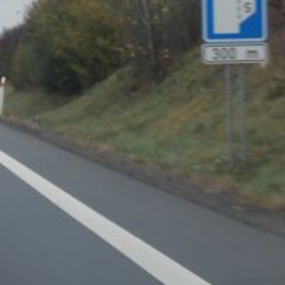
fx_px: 1835
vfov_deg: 8.8
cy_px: 32
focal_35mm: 197
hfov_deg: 8.9
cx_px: 79
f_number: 4.7
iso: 100
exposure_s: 1/60
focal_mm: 12.1
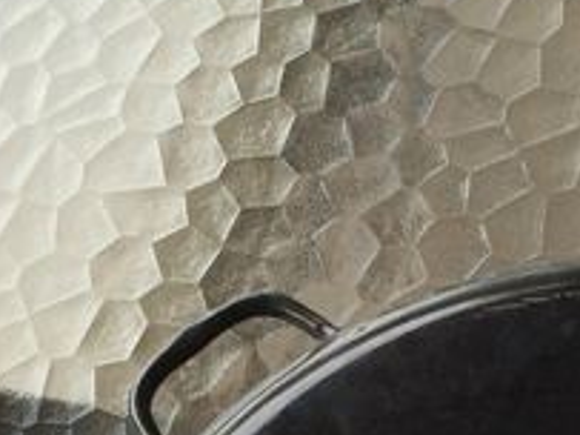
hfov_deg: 14.8
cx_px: 223
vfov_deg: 10.7
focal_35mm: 133
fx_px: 2227
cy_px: 694
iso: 50
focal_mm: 4.12
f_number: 2.2
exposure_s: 1/30
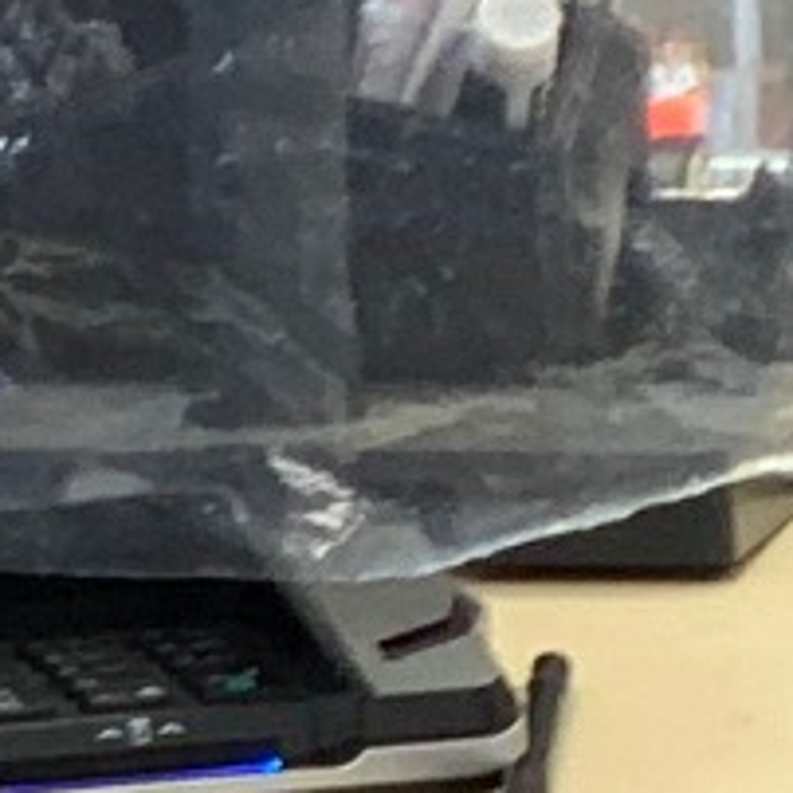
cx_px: 2375
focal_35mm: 458
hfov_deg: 3.7
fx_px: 11870
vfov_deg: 3.8
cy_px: 287
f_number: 2.4
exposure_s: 1/60
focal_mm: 6
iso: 80
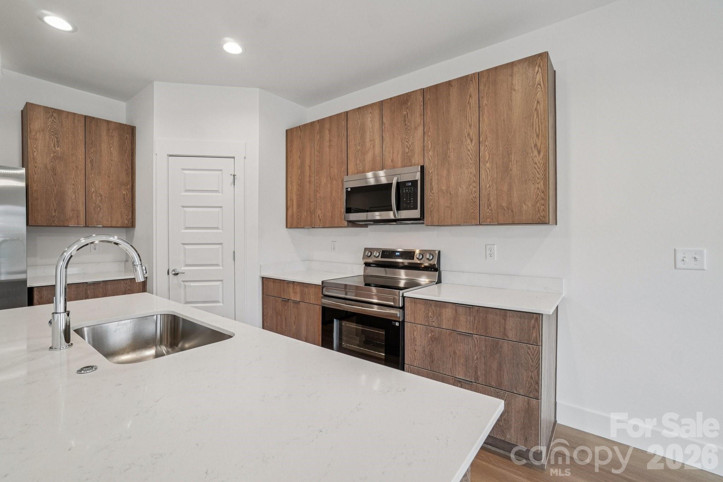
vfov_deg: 77.3
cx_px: 362
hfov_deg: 100.4
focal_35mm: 15
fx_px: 301
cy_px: 241
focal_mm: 10
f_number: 8
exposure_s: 1/20
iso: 400
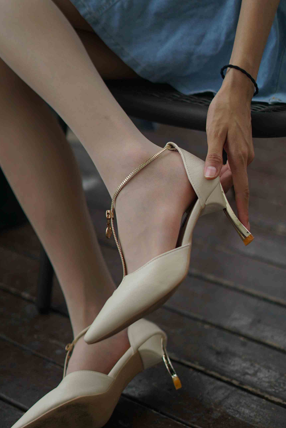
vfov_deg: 24.7
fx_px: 976
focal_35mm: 82
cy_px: 202
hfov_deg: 16.7
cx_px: 134
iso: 200
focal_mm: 50
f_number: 1.8
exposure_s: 1/5000
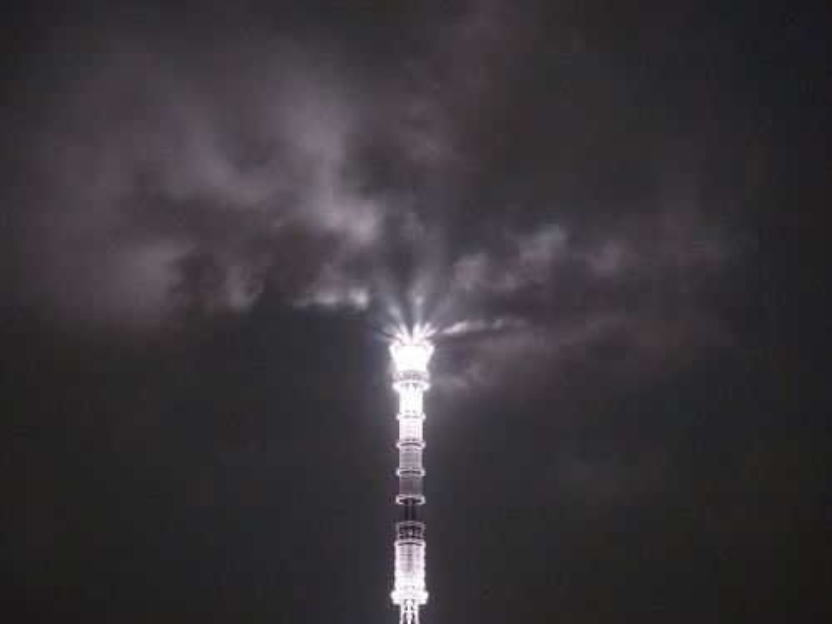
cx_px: 416
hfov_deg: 9.0
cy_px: 312
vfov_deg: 6.8
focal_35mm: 220
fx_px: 5288
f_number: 2.8
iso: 2000
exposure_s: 1/25
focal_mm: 46.7
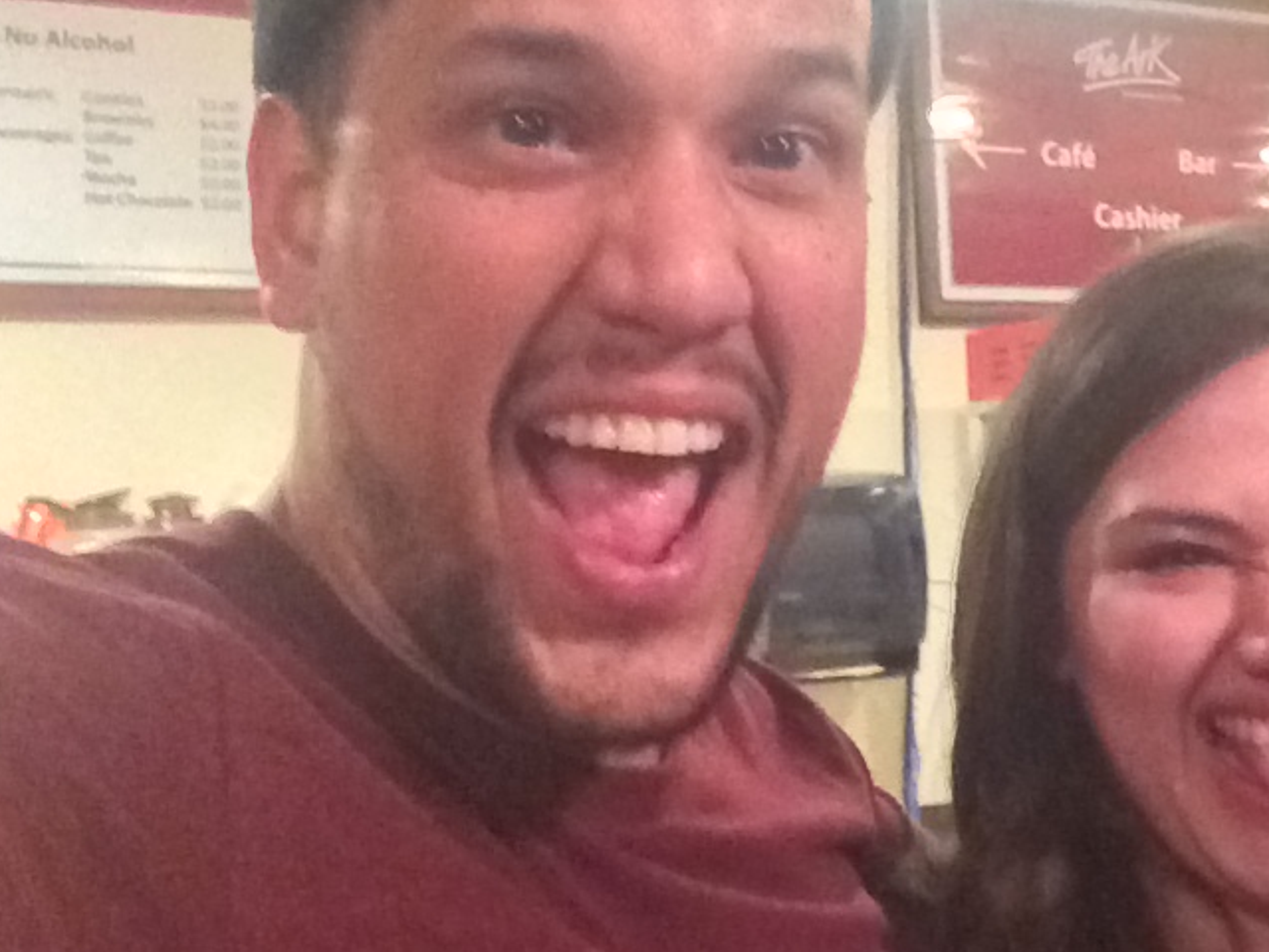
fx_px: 2420
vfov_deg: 22.2
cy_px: 405
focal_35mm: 66
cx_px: 1096
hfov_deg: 28.5
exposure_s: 1/15
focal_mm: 2.15
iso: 1250
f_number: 2.4
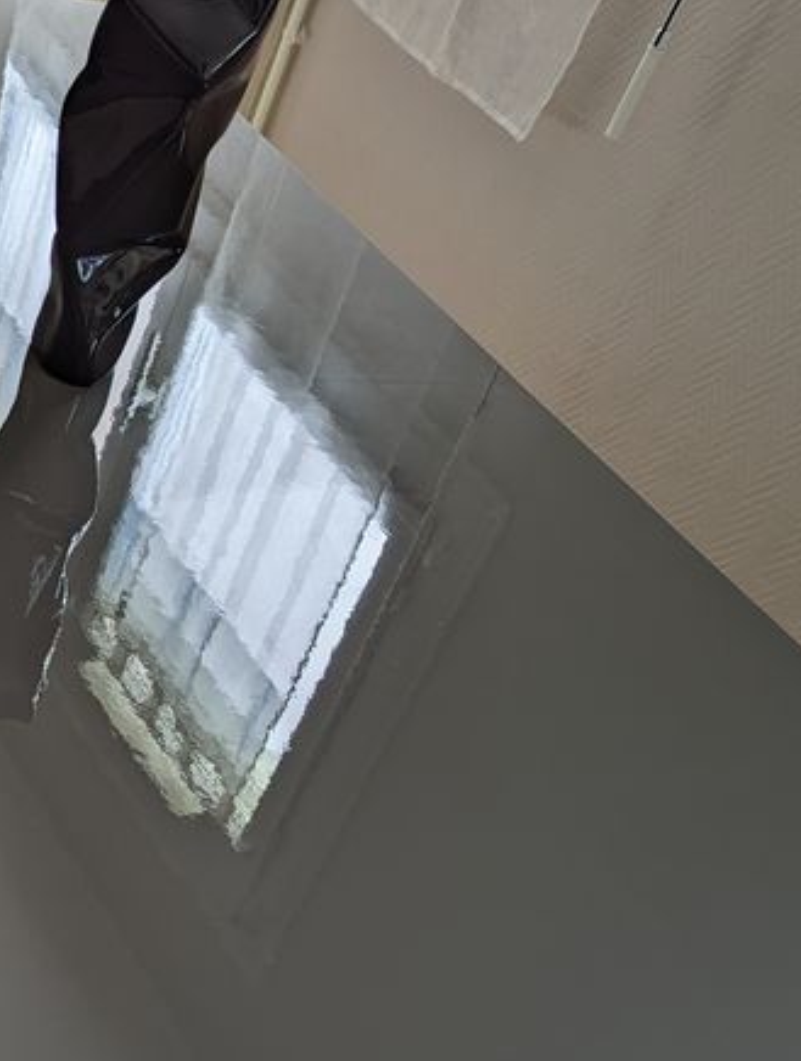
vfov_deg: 34.0
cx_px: 89
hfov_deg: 25.9
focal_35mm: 55
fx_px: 1690
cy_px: 823
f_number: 1.85
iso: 29
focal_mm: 6.81
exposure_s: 1/92.2
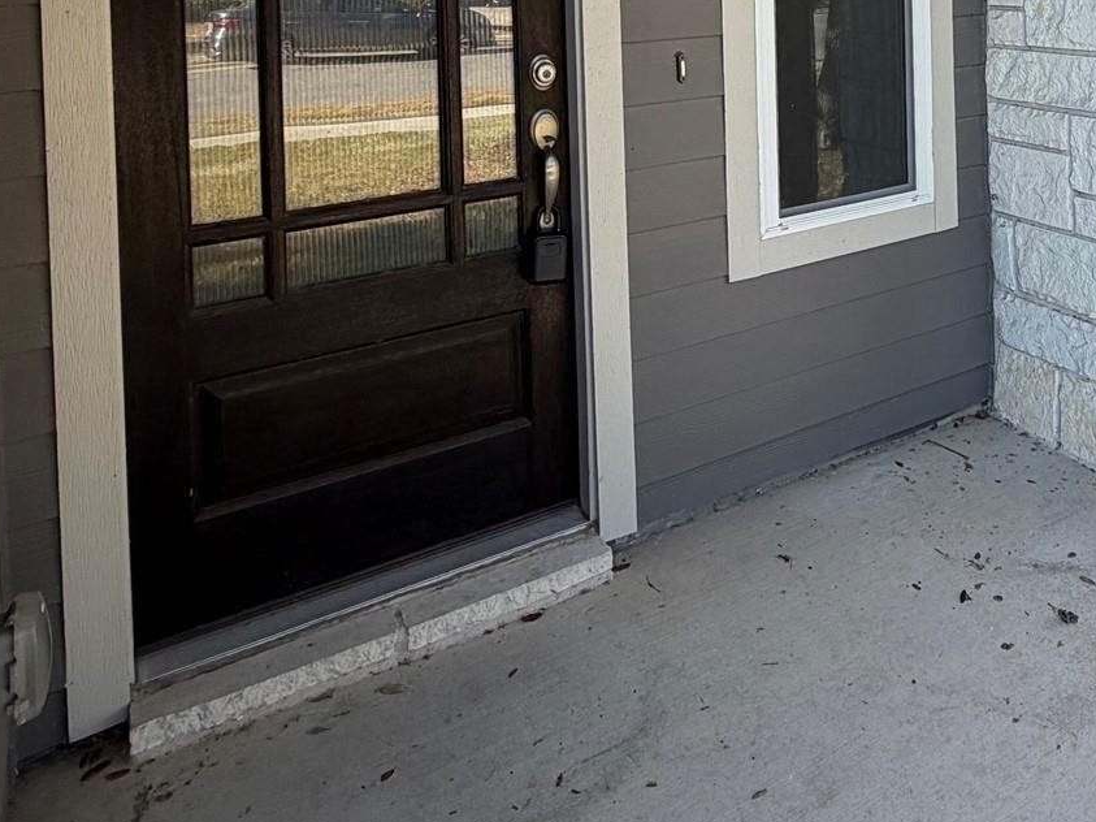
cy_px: -44
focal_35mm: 34
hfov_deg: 50.6
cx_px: 880
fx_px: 1076
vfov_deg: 36.5
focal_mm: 2.22
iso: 50
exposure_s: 1/284
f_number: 2.2
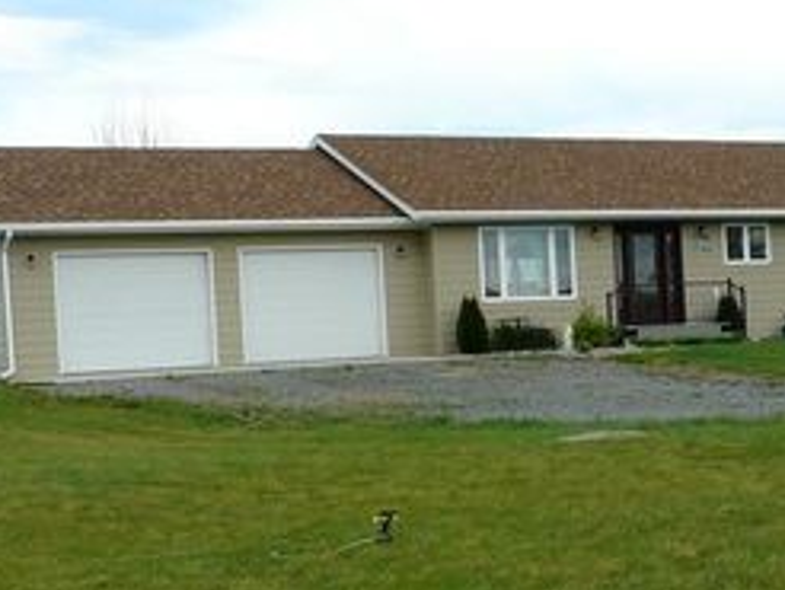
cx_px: 625
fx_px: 1612
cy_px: 391
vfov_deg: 20.7
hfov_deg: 26.9
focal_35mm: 71
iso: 100
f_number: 5.6
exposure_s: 1/250
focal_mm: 5.8
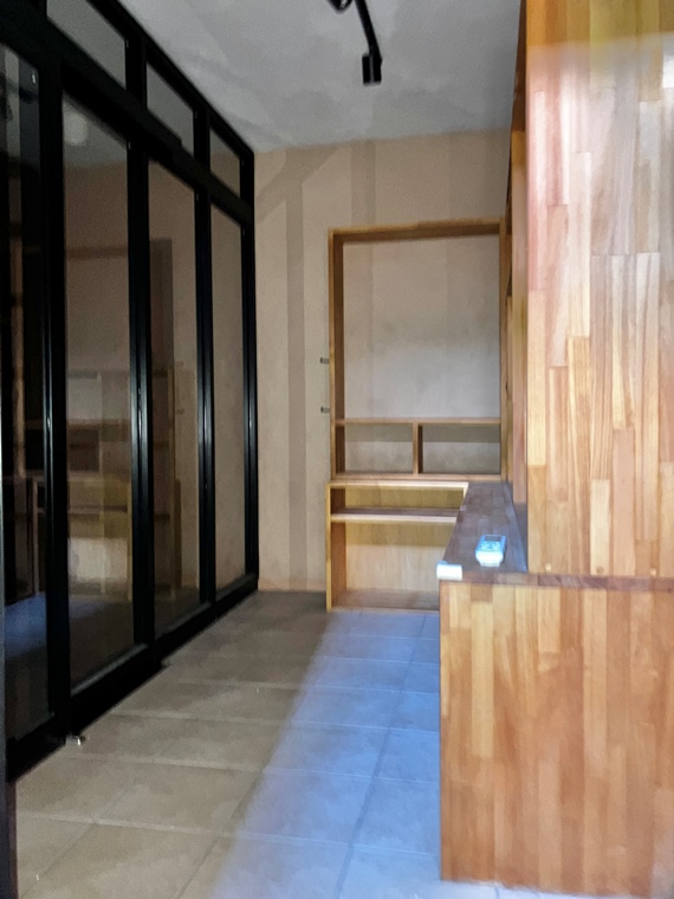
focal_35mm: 28
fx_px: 727
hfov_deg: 49.7
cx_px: 337
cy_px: 450
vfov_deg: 63.4
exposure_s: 1/4
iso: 250
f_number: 1.8
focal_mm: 3.99
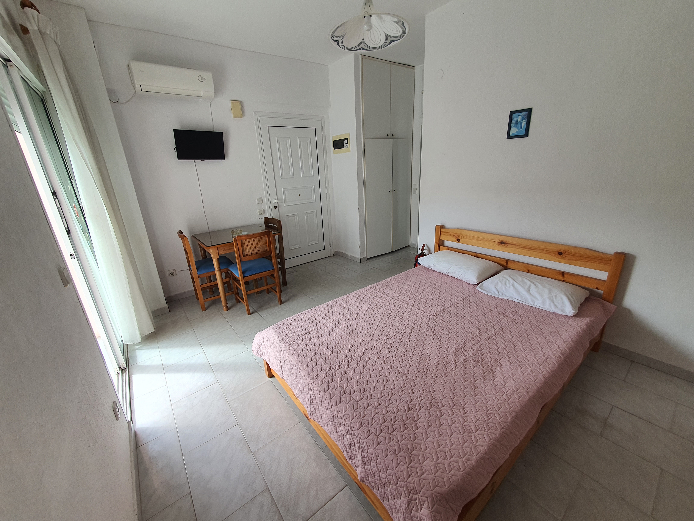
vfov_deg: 89.9
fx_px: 261
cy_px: 260
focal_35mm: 13
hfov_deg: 106.2
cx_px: 347
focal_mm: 1.8
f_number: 2.2
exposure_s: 1/141
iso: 50
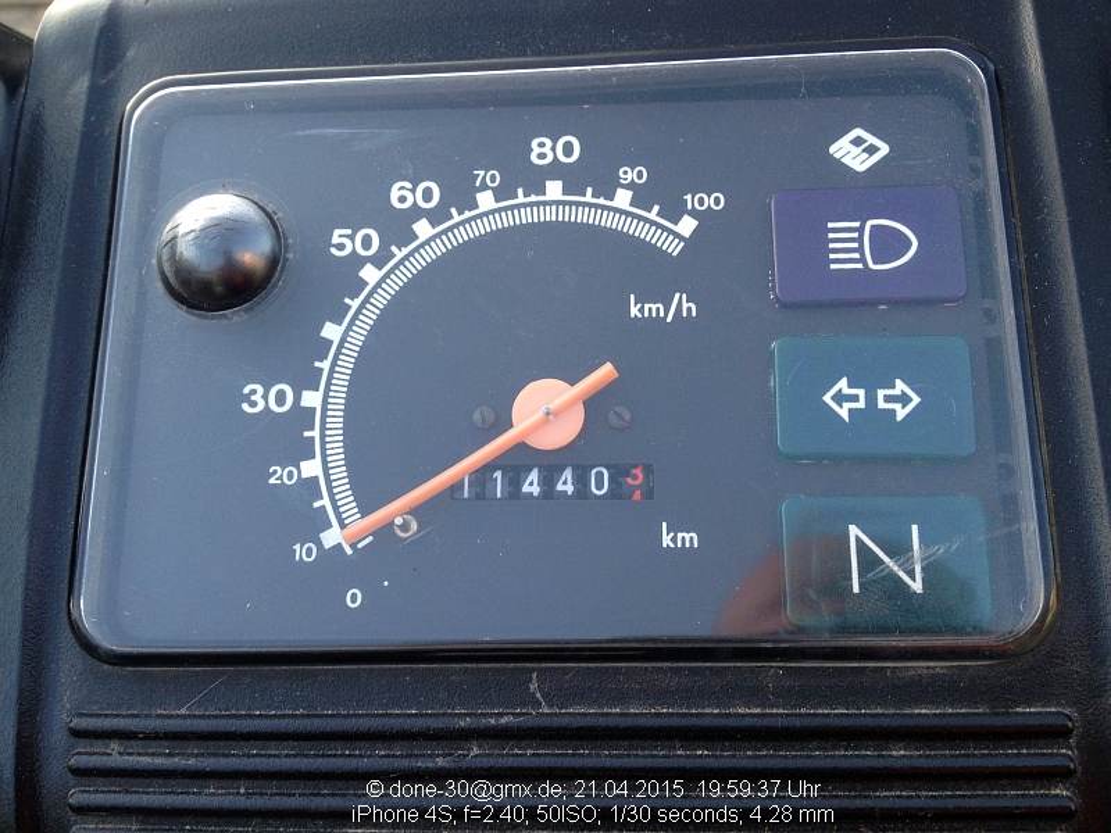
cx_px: 556
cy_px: 416
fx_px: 1123
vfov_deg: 40.7
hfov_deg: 52.6
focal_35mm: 35
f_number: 2.4
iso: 50
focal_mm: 4.28
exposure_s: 1/30
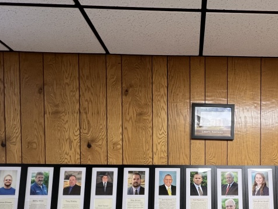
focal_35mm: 28
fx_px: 225
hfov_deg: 60.7
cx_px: 201
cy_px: 198
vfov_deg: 44.1
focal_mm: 1.57
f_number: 1.8
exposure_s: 1/60
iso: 125
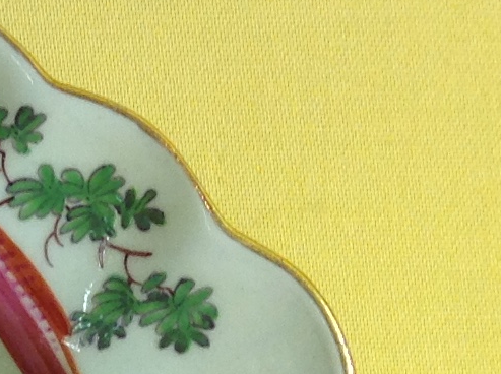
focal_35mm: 184
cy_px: 856
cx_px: -435
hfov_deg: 10.1
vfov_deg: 7.6
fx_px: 2659
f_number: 2.4
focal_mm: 4.28
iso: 50
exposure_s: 1/30
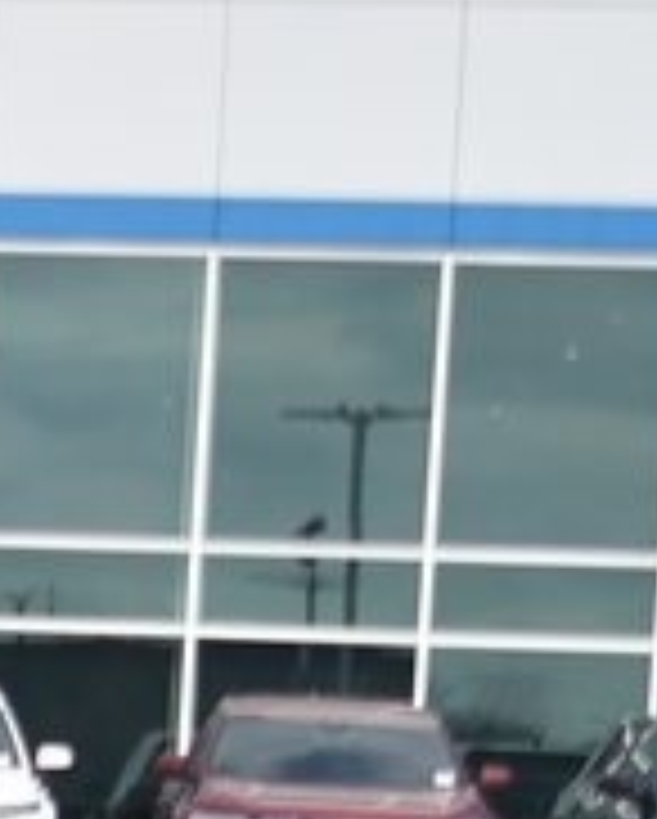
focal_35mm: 174
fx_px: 4222
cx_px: -884
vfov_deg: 10.6
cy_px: 1359
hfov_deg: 8.2
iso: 100
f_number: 4.5
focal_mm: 22
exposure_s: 1/800
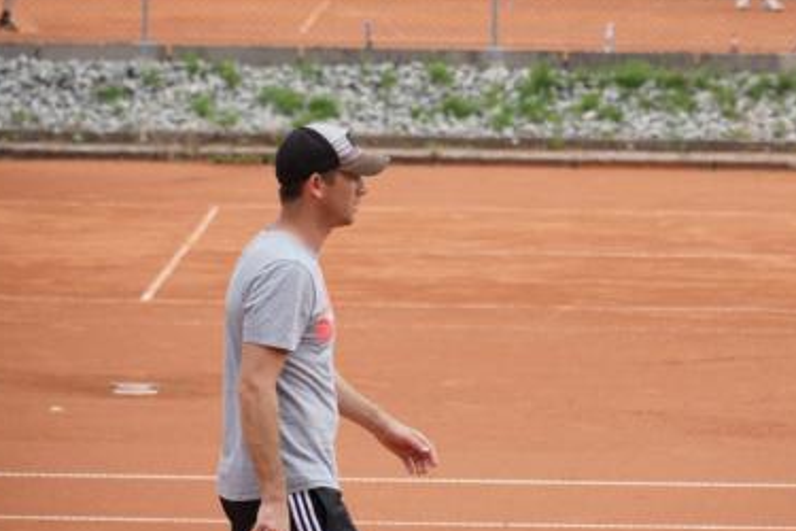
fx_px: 5962
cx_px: 501
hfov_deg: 7.6
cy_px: 203
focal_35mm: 270
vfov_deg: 5.1
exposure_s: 1/320
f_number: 6.3
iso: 100
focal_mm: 135
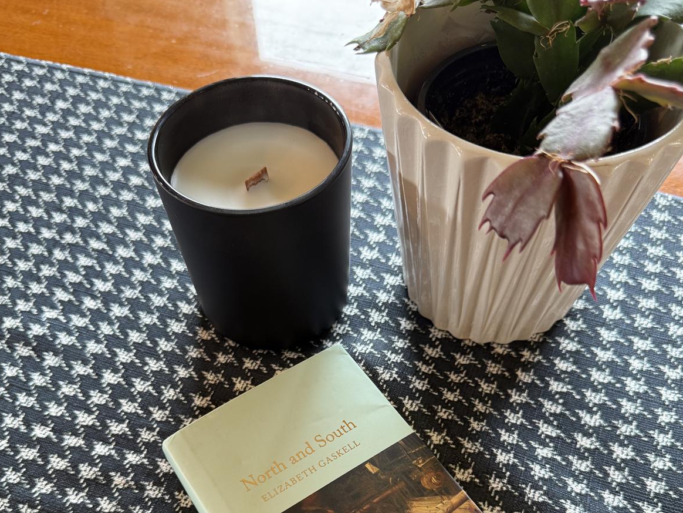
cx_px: 340
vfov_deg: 40.7
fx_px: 651
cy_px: 428
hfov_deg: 55.4
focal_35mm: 33
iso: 160
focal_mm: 6.76
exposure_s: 1/60
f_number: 1.78
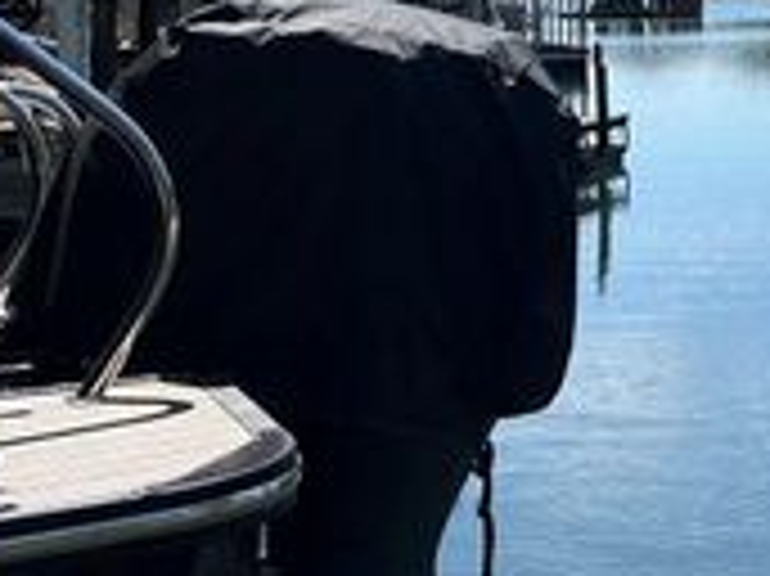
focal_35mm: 76
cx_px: 1063
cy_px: 70
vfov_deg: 19.1
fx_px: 1689
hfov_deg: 22.3
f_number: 1.5
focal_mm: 5.7
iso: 50
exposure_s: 1/4831
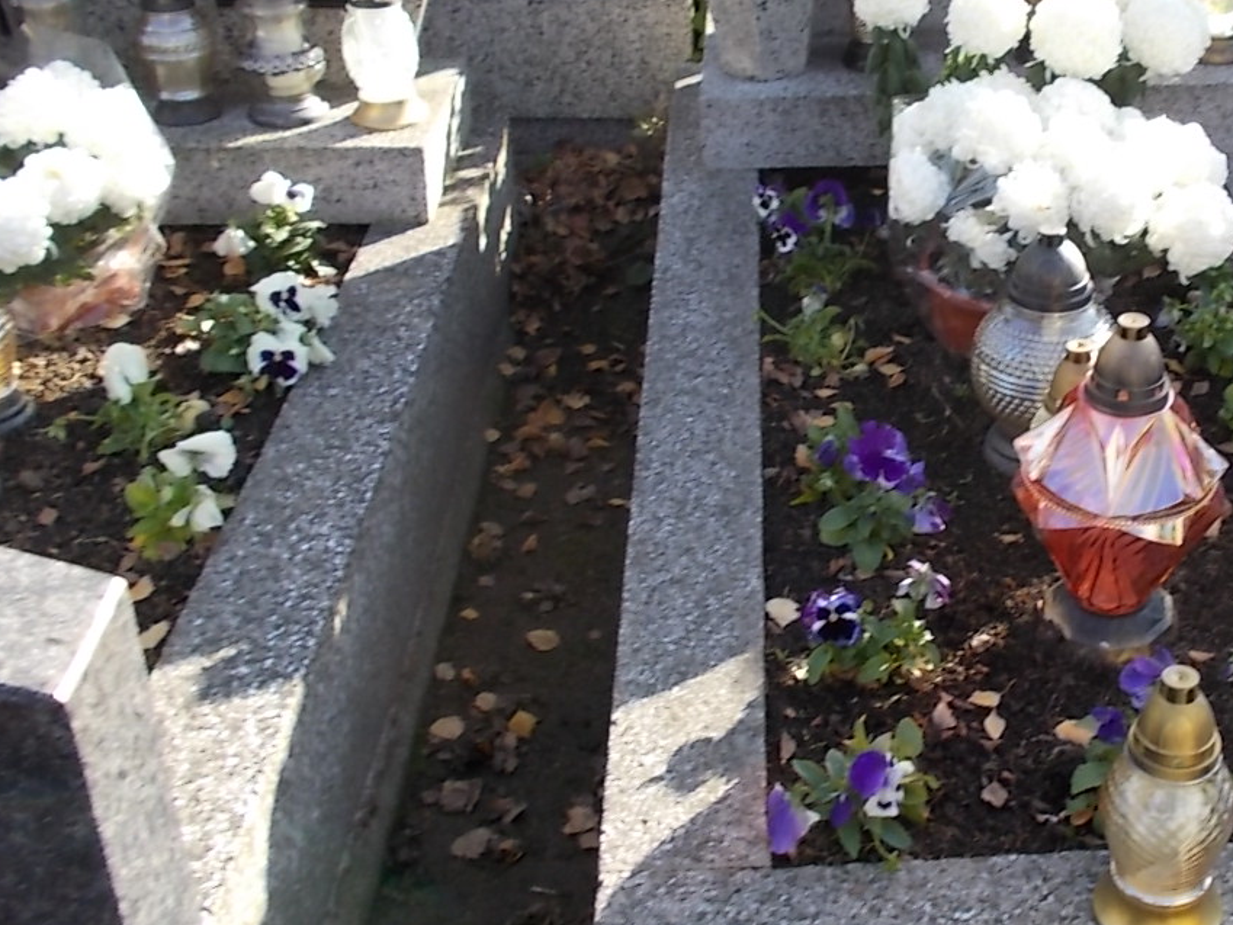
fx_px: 1746
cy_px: 359
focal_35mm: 49
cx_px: 937
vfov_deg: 29.6
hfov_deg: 37.9
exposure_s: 1/160
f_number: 3.2
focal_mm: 4.6
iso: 80
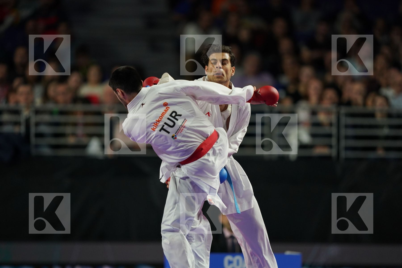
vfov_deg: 3.4
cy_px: 134
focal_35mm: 400
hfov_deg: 5.2
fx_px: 4466
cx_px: 201
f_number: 2.8
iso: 1600
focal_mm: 400
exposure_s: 1/1000
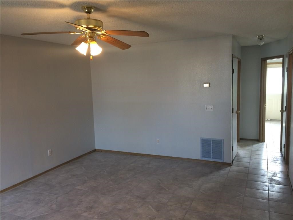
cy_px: 110
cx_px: 146
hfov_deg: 61.7
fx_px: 245
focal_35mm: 29
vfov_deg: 48.2
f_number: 2.2
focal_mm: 4.15
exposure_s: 1/30
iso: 32
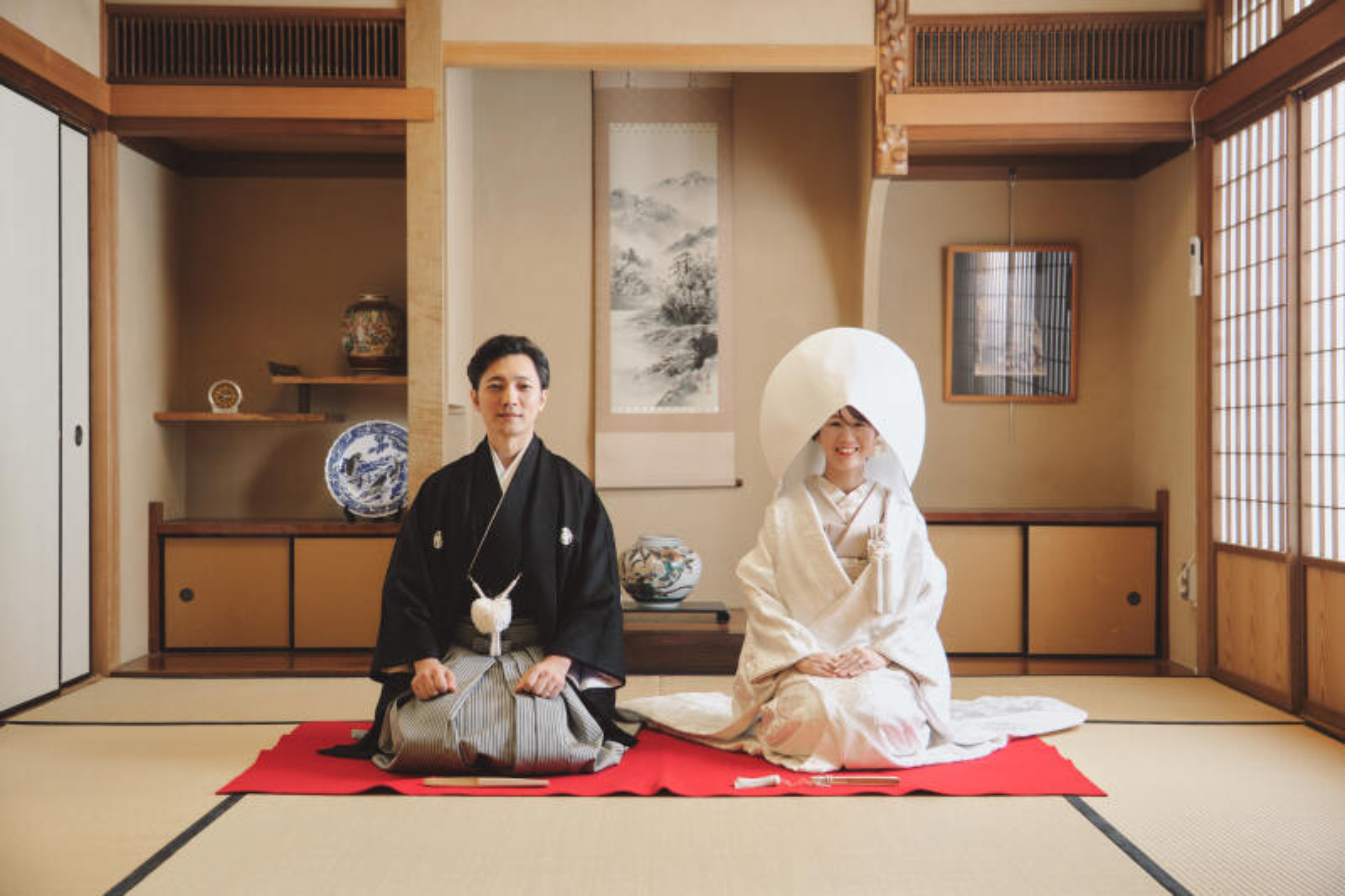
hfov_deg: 49.6
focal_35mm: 39
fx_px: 1457
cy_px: 448
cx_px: 672
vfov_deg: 34.2
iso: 800
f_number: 2.8
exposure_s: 1/160
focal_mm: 26.2
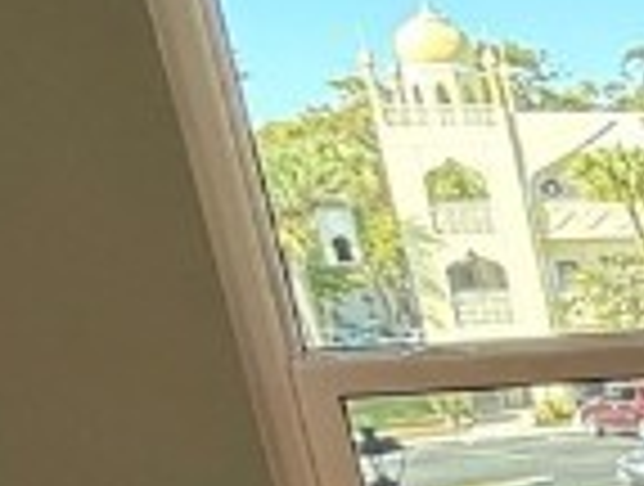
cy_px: 662
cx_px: 1977
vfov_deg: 14.2
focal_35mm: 100
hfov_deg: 11.1
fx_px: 1865
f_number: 2.2
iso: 125
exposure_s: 1/120
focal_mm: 2.22
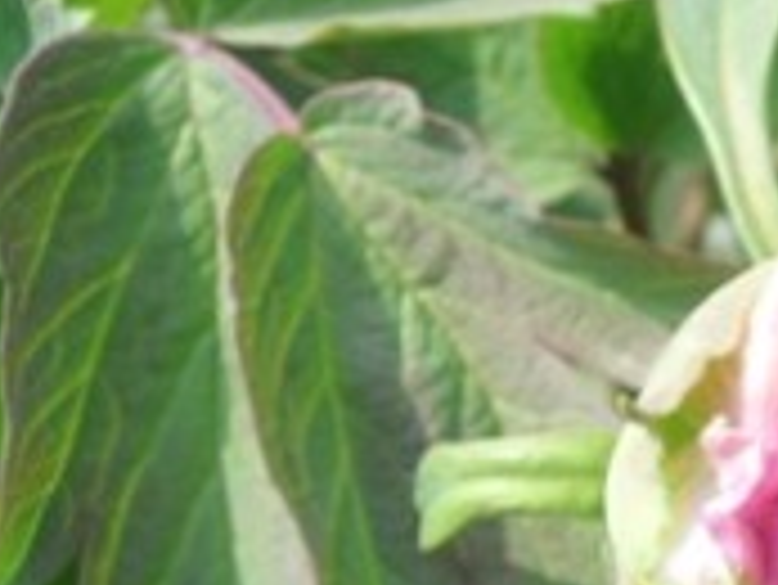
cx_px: 980
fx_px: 3441
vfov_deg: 9.6
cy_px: 583
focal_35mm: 153
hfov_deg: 12.5
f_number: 3.8
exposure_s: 1/320
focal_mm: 9.4
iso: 100
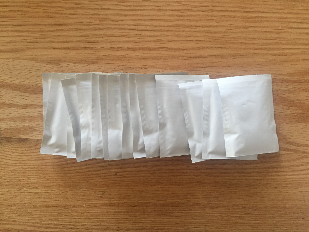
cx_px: 154
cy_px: 116
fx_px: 259
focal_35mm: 29
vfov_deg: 48.2
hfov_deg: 61.7
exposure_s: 1/33
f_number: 2.2
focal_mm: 4.15
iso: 200
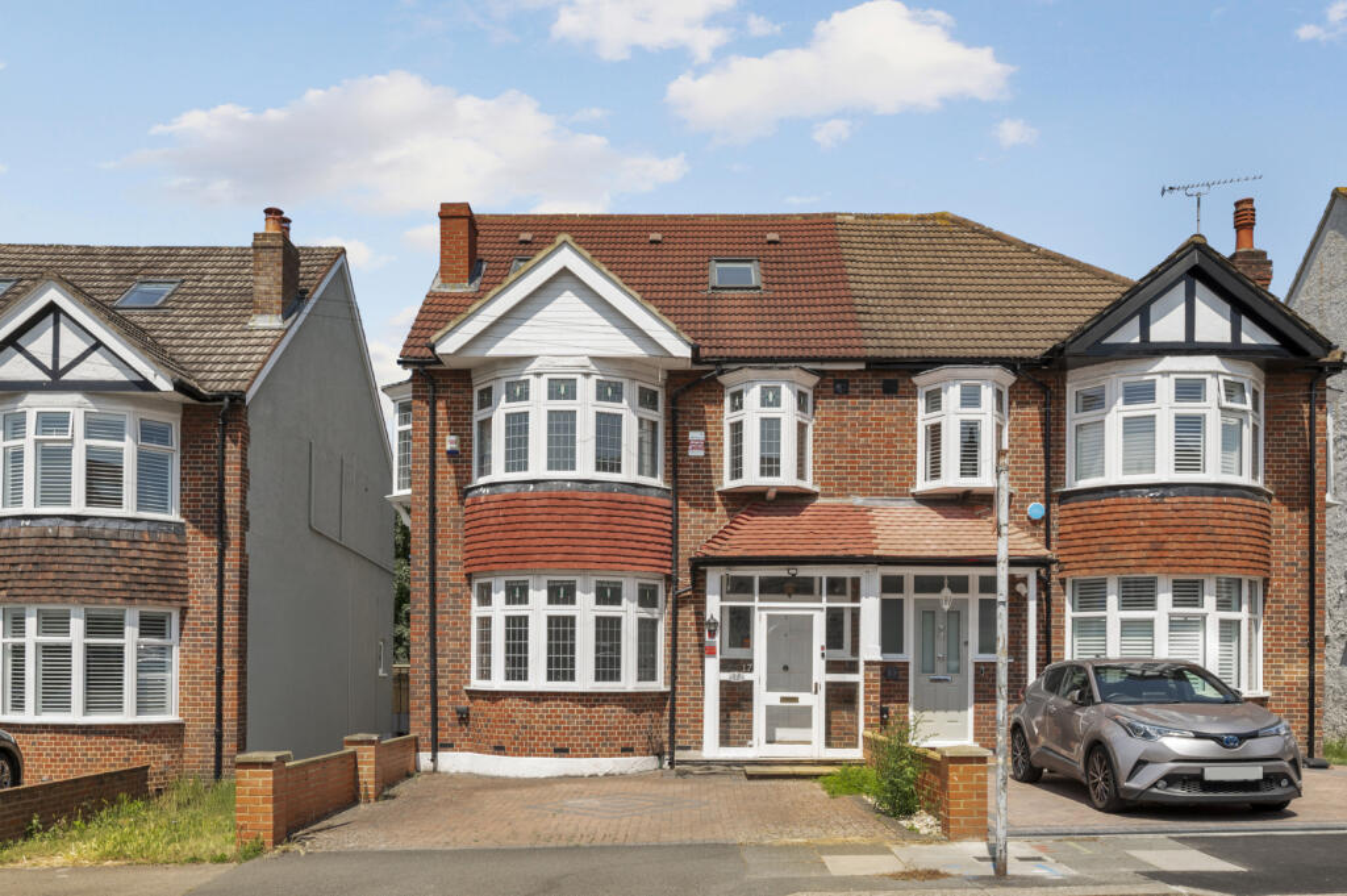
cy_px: 448
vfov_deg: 56.1
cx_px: 674
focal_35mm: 22
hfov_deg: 77.4
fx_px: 841
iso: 200
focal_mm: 22.5
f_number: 8
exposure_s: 1/500
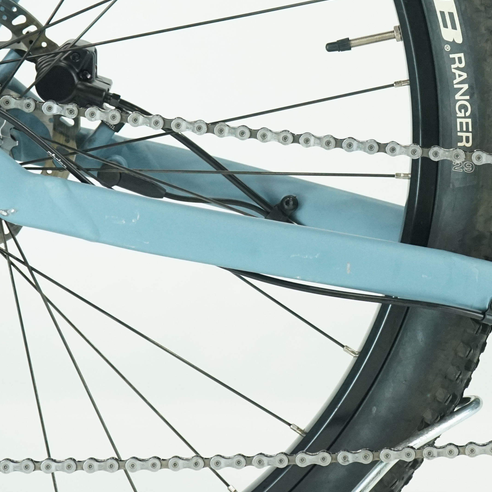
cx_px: 402
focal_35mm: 129
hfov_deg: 13.5
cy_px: 48
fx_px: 2074
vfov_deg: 13.4
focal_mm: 54
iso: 2500
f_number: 6.3
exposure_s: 1/200
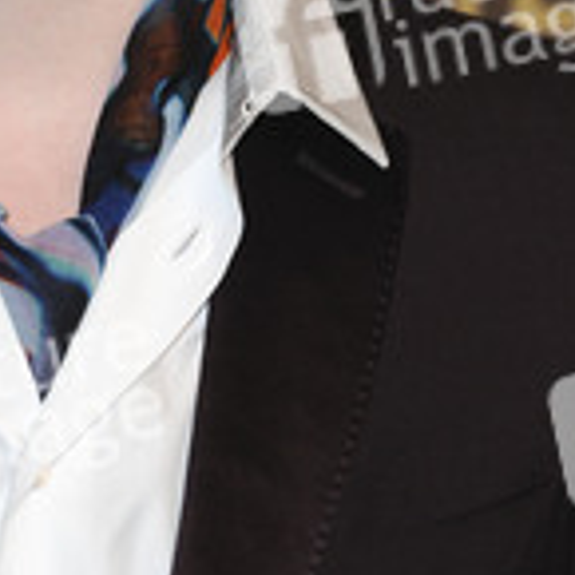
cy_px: -178
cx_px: 77
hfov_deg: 3.8
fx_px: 8588
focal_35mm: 457
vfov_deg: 3.8
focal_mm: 130
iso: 500
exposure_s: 1/200
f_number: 4.5
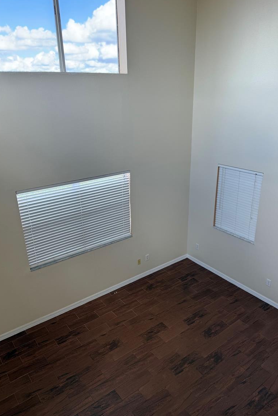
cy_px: 212
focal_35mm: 26
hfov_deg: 49.5
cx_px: 147
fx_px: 301
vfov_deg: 69.4
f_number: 1.78
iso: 50
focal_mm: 6.76
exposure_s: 1/121
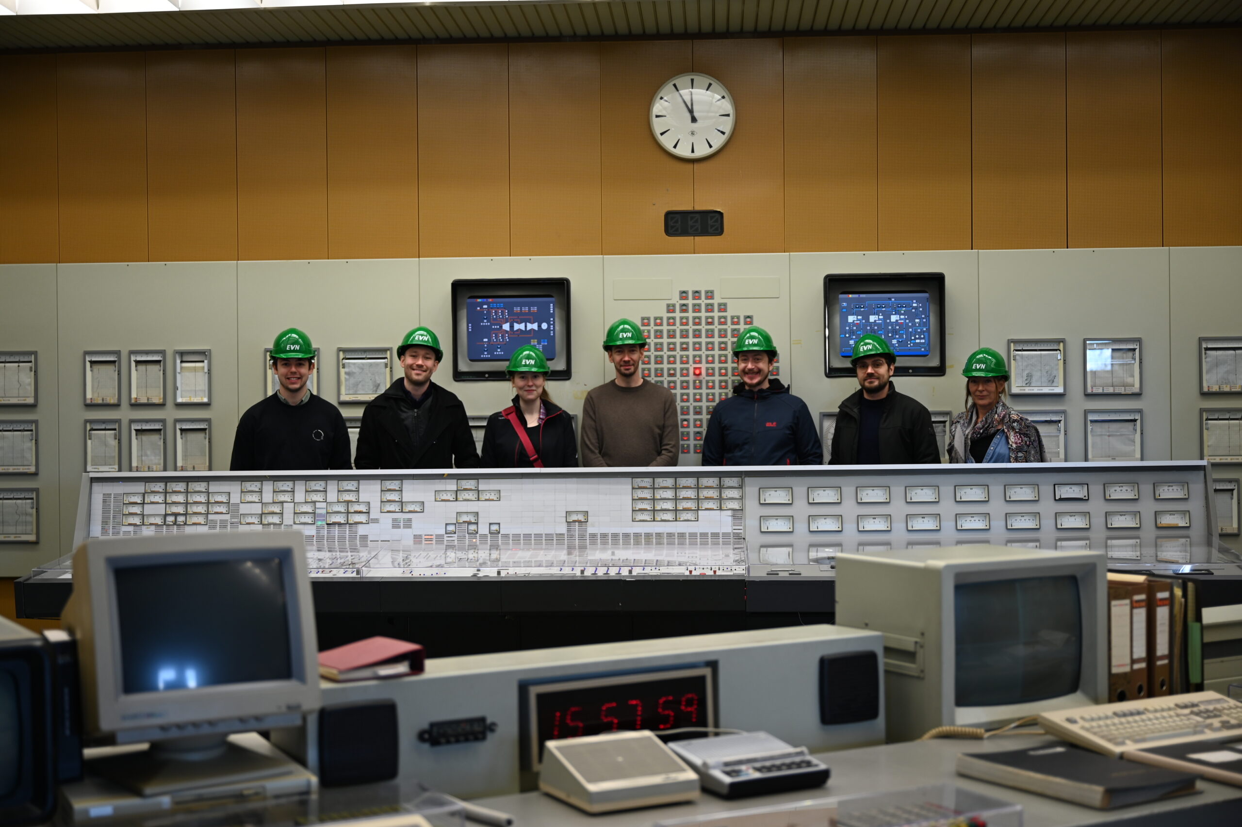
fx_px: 1655
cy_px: 414
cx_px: 621
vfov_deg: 28.1
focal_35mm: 48
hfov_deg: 41.1
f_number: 2.8
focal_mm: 48
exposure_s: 1/100
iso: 250
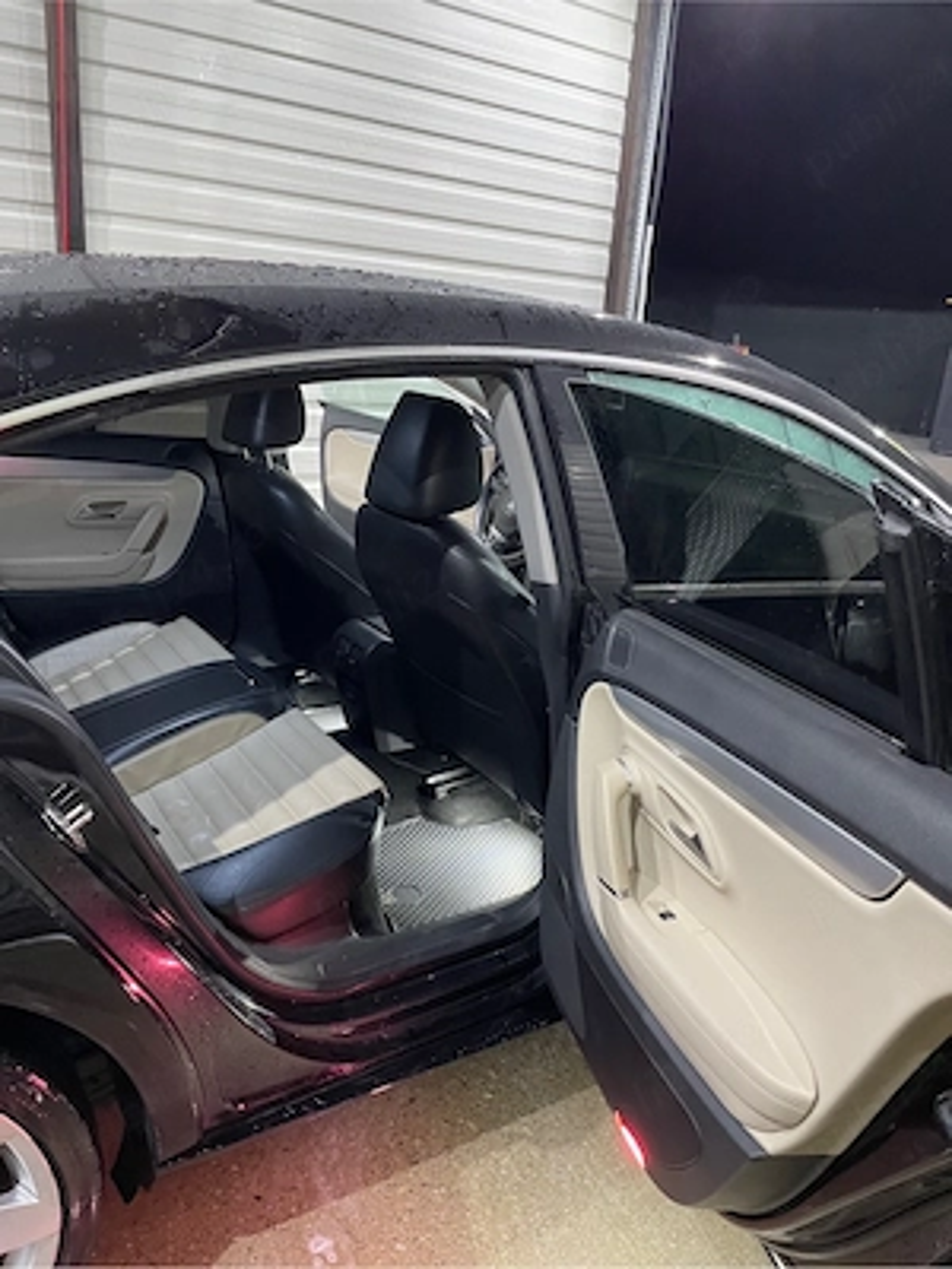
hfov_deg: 53.1
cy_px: 634
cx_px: 476
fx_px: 953
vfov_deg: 67.3
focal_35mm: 26
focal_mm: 4.2
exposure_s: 1/33
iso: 320
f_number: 1.6
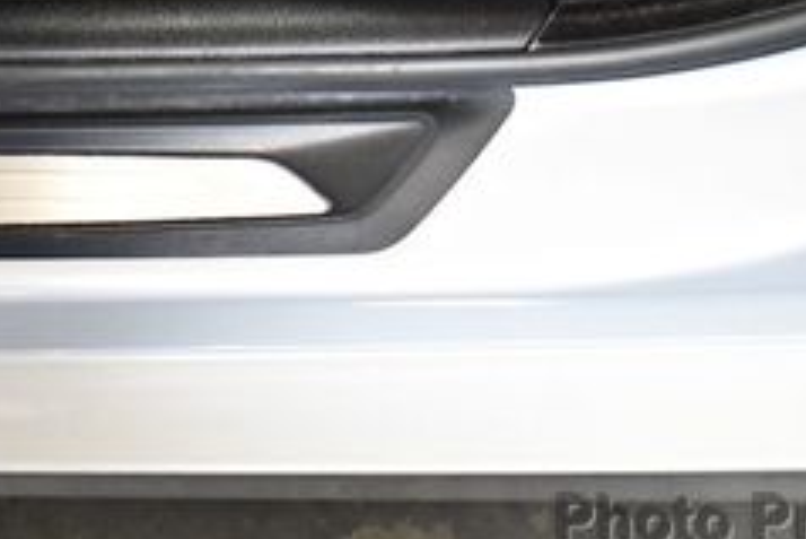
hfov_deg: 21.0
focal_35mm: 97
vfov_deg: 13.7
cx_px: 515
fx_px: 2173
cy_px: -139
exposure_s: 1/125
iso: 2800
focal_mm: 18
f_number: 3.5
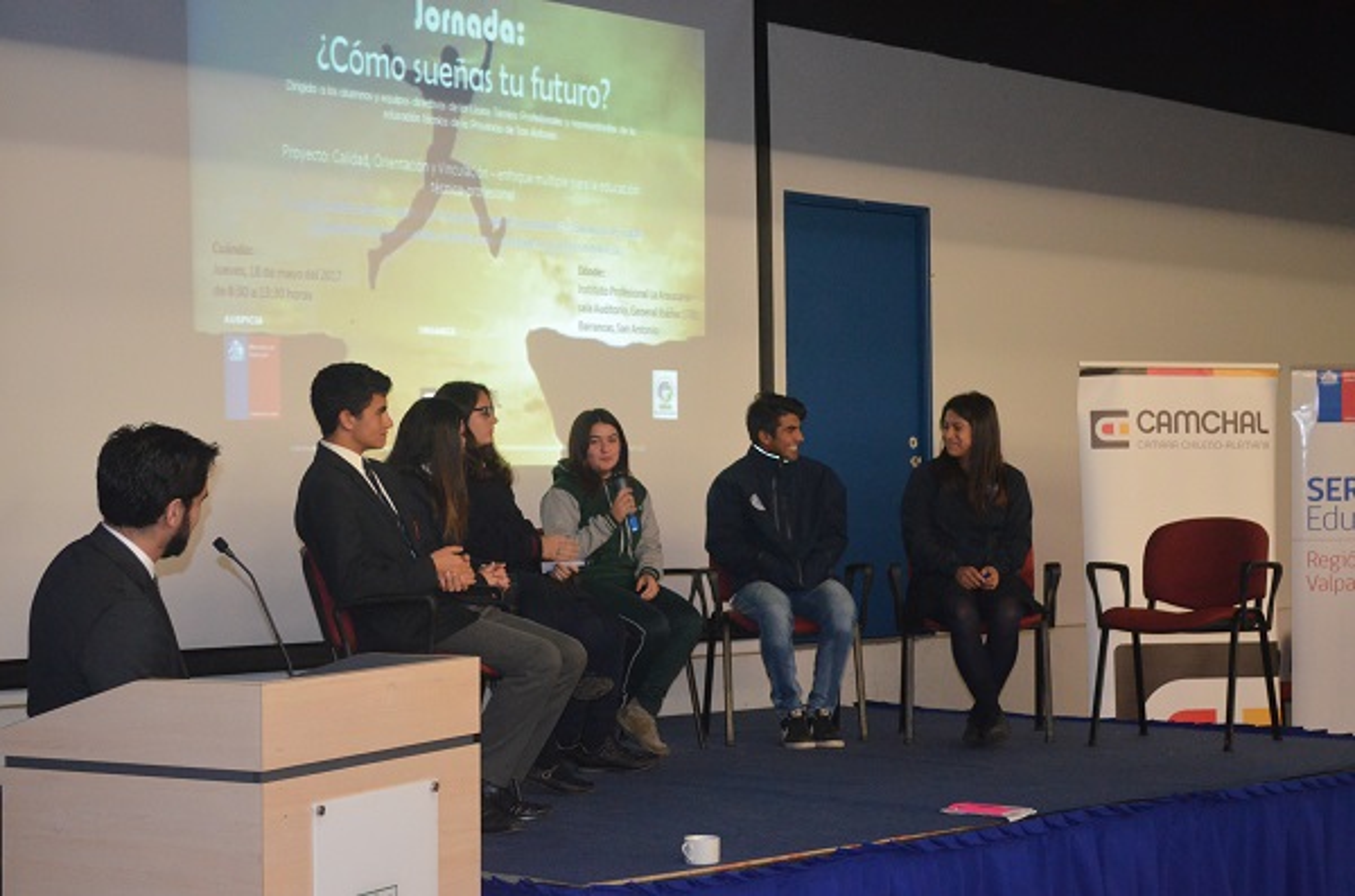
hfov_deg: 33.5
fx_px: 2253
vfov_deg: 22.5
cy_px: 448
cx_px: 678
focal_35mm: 60
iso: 3200
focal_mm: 40
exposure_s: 1/60
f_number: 5.3
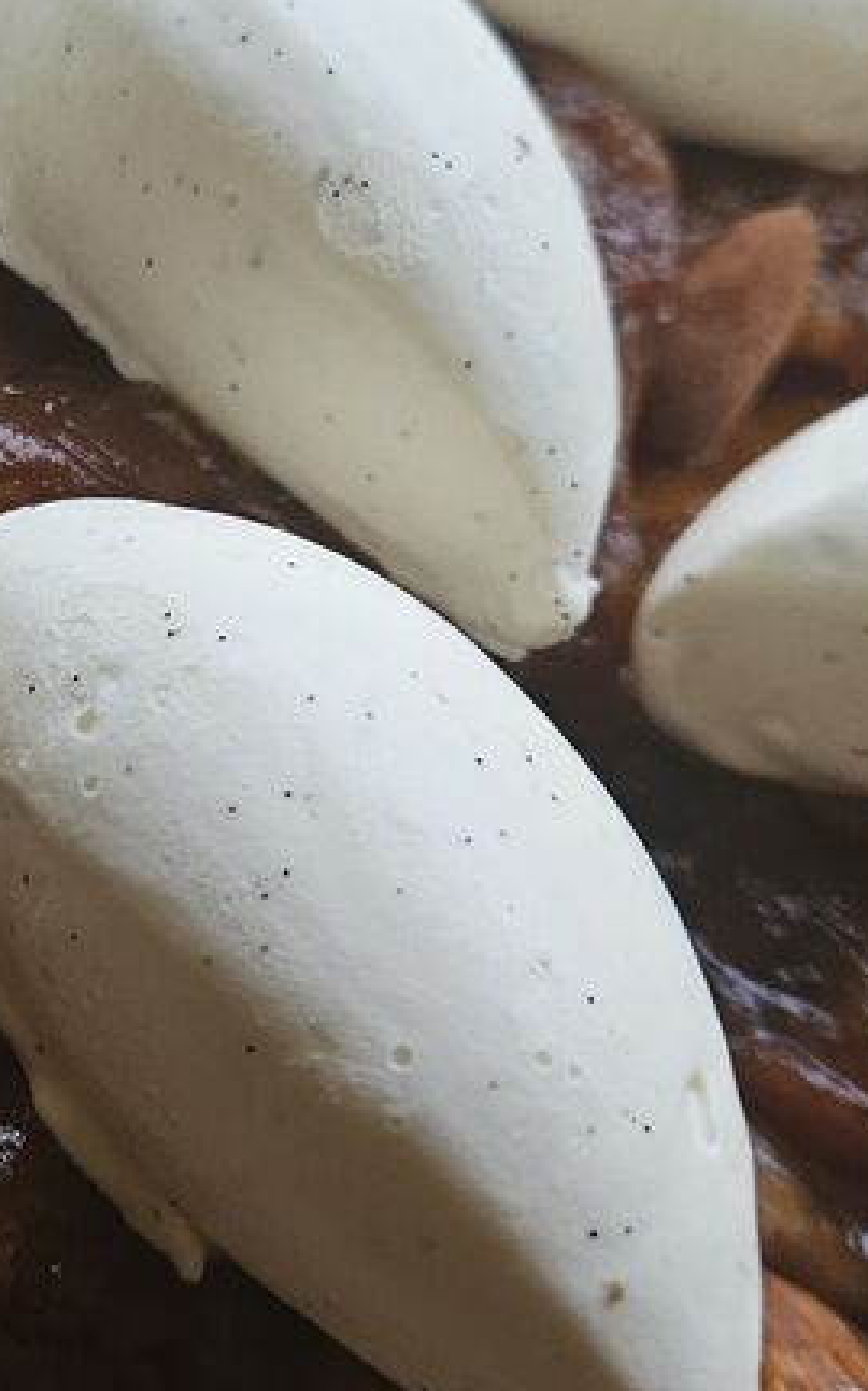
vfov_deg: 26.8
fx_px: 2917
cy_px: 565
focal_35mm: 77
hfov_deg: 16.5
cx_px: -23
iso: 320
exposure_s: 1/50
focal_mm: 5.4
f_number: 1.8
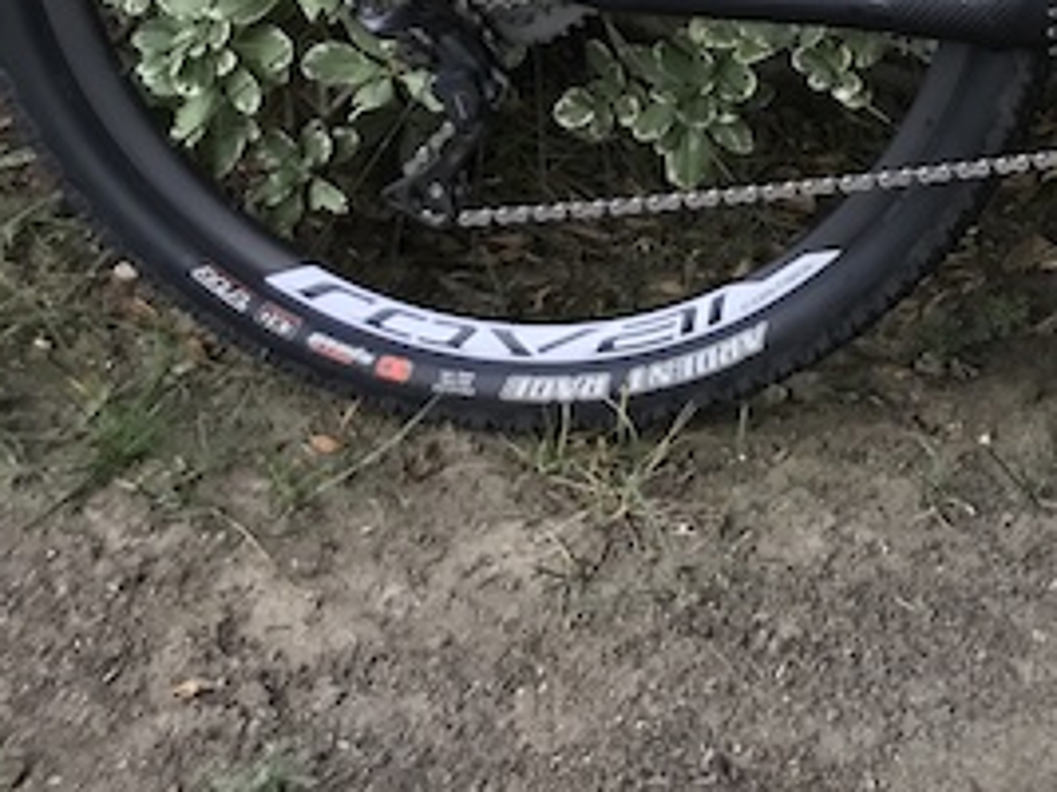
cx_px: 1421
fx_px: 2564
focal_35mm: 84
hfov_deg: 20.9
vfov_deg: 16.2
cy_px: -348
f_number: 1.8
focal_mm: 3.99
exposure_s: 1/187
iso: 20
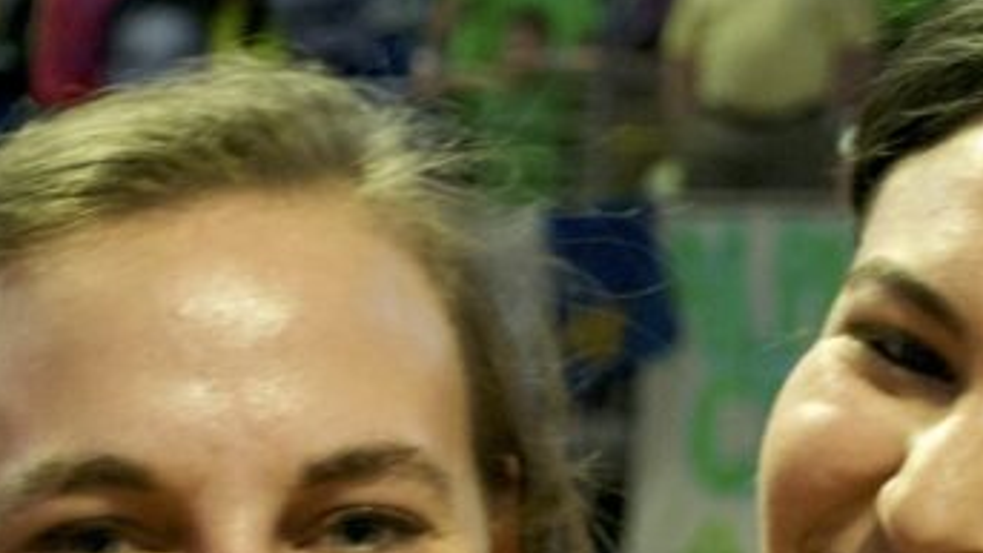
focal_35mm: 188
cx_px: 808
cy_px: 821
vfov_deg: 6.4
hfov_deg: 11.4
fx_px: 4901
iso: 1600
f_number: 5.3
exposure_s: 1/25
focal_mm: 40
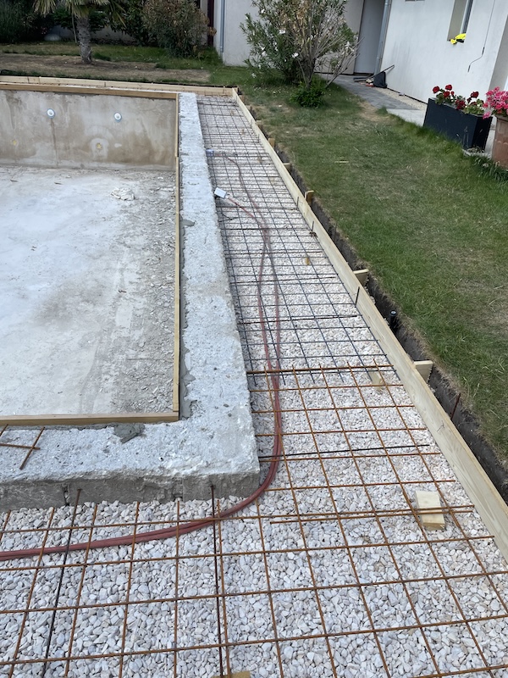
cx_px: 254
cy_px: 339
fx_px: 509
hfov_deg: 53.1
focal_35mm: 26
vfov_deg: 67.3
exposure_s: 1/2451
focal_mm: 4.2
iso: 32
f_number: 1.6
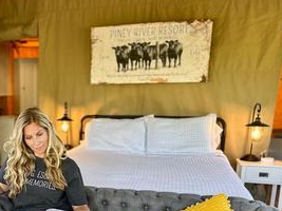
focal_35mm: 45
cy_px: 169
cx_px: 32
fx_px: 366
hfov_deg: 39.3
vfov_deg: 31.3
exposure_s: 1/120
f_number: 1.78
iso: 160
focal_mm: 6.86
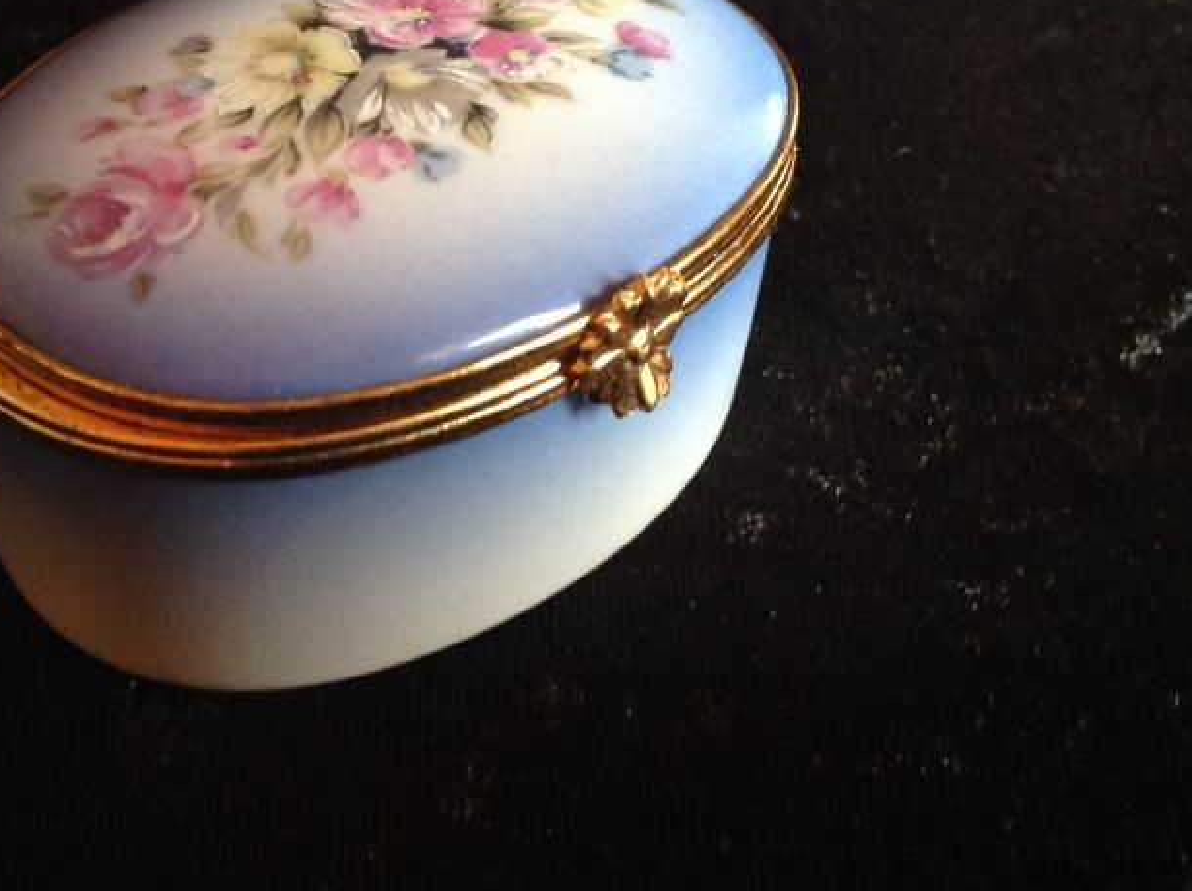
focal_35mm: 57
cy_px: 358
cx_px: 351
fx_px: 1960
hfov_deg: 33.4
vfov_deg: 25.6
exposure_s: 1/15
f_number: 2.4
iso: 320
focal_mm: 4.28
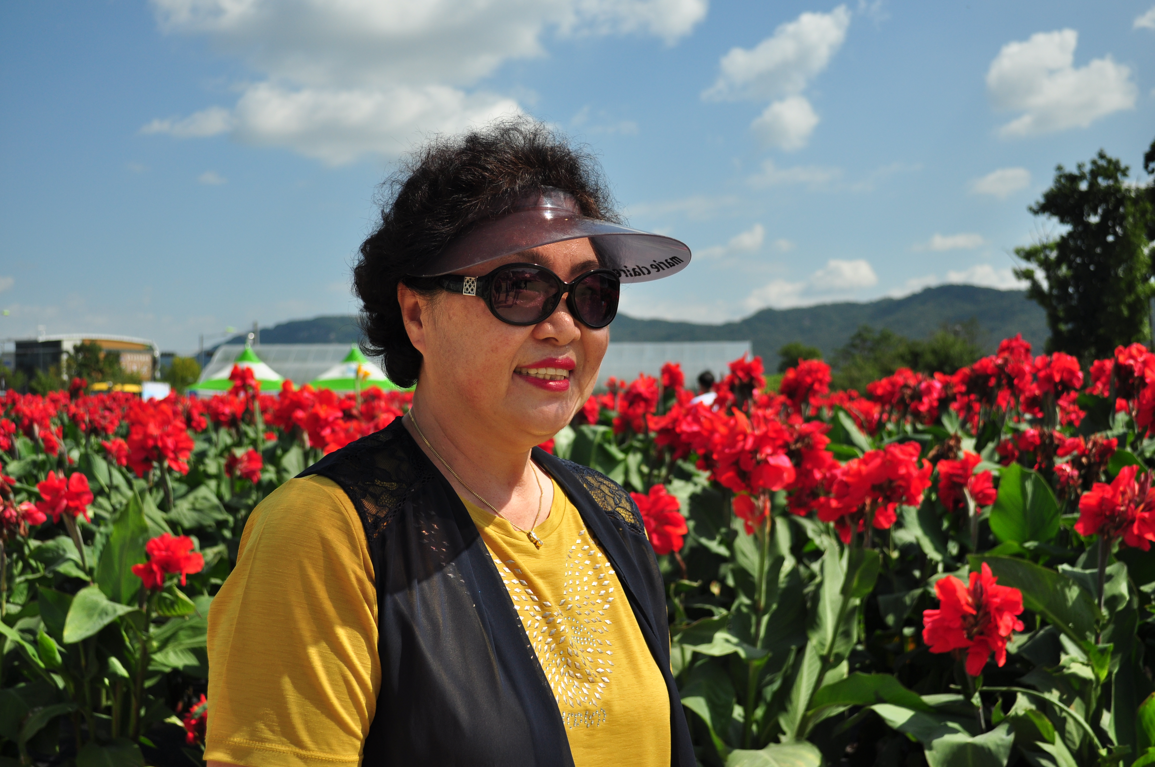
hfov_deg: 49.6
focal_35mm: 39
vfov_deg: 34.1
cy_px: 384
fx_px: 1250
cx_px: 578
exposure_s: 1/2000
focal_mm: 26
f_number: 5.6
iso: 200
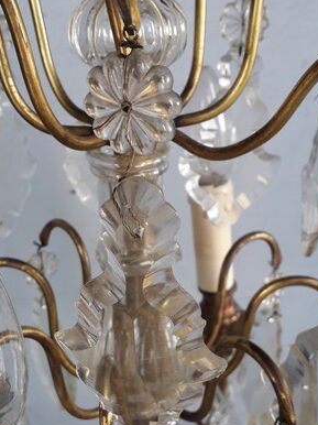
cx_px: 141
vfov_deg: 44.6
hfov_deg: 34.3
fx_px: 515
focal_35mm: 42
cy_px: 258
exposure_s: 1/100
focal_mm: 3.6
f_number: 1.9
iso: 80
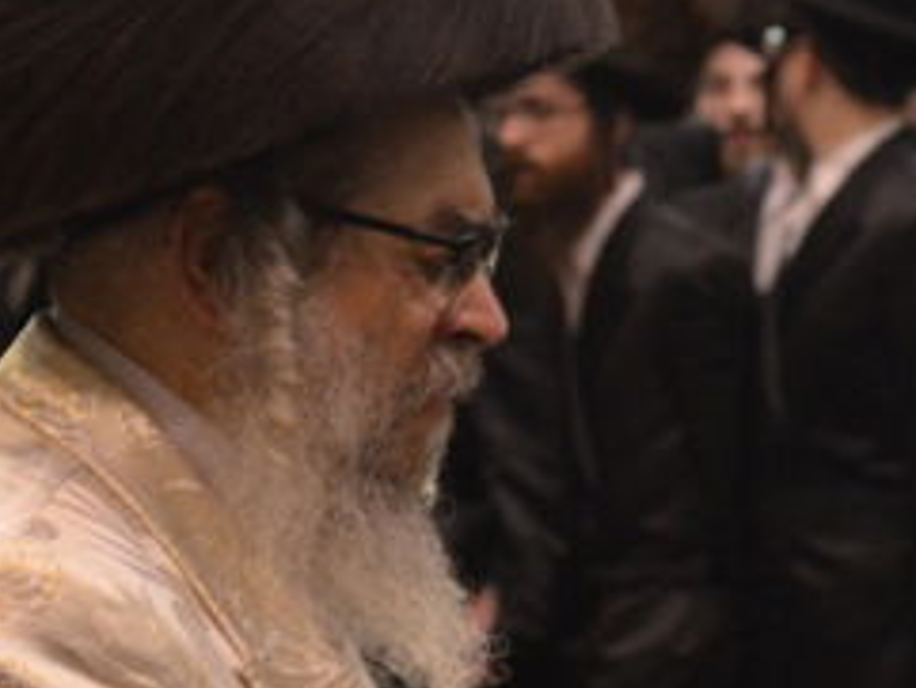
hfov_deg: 10.7
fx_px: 4871
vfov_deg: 8.0
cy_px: 682
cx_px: 882
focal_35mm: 184
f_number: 3.5
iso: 1600
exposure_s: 1/160
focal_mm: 45
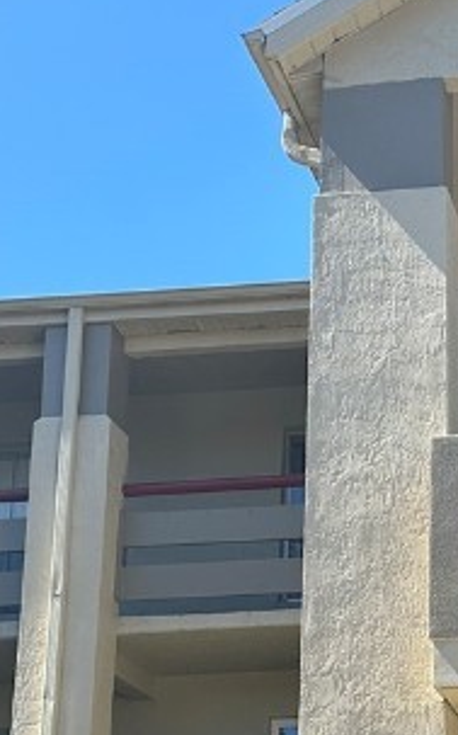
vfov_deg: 23.7
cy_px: 587
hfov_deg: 14.8
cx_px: 497
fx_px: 1720
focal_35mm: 86
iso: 80
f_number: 1.78
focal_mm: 6.86
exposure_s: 1/2299
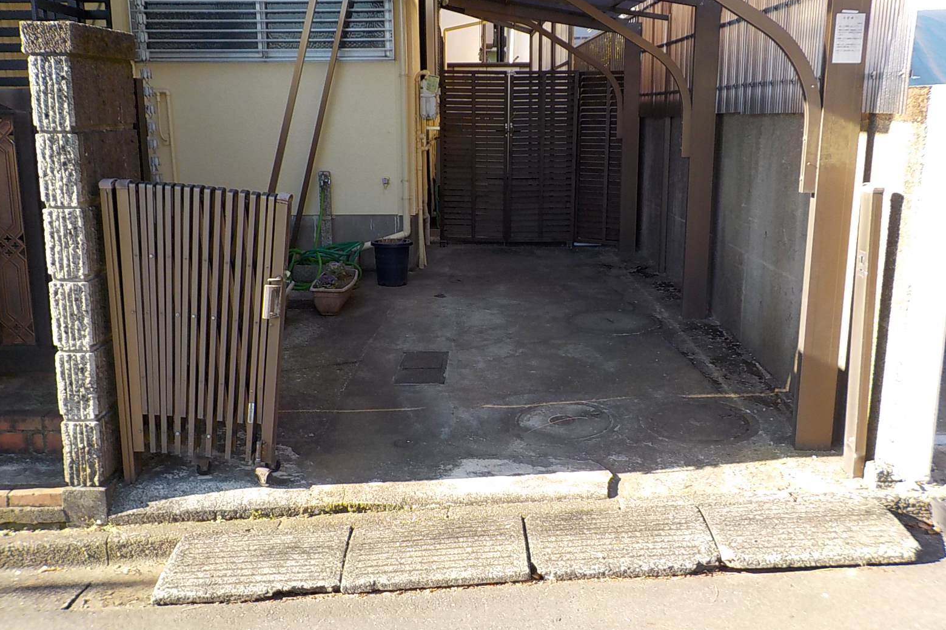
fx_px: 841
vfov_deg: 41.1
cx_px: 471
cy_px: 293
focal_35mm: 32
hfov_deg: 58.7
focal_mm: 4.1
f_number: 3.3
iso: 125
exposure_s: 1/200
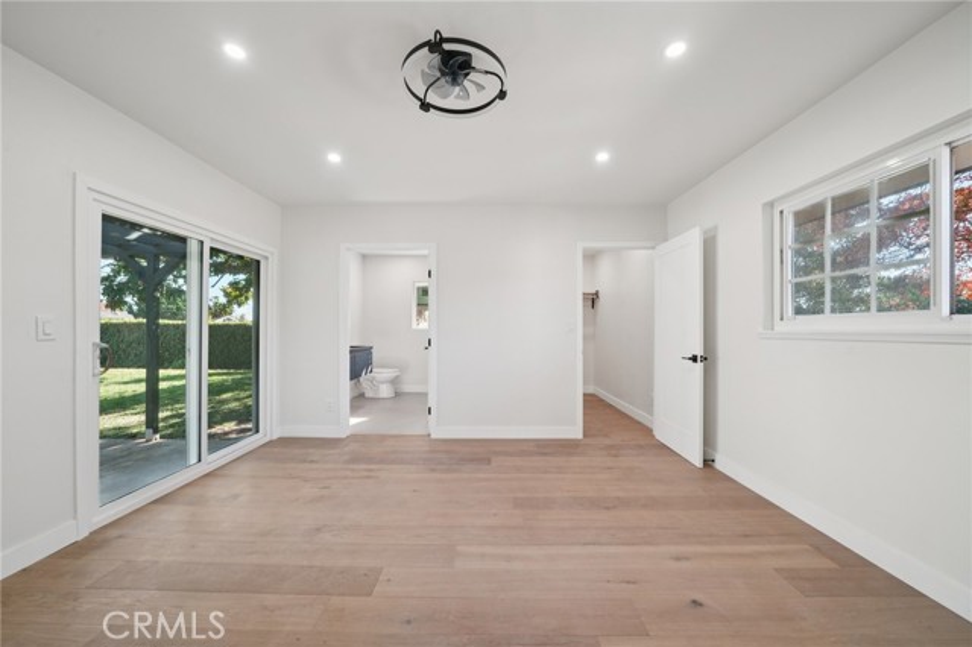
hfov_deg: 108.4
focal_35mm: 13
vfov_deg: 85.4
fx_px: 351
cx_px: 486
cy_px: 324
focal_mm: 13
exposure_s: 1/25
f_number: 8
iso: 400
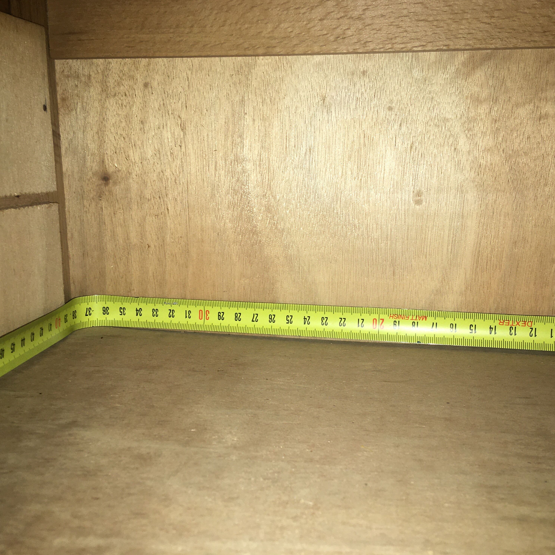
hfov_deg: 47.2
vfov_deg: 47.2
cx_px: 299
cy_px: 274
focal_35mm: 35
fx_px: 635
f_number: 2.2
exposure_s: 1/49
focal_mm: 4.15
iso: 25
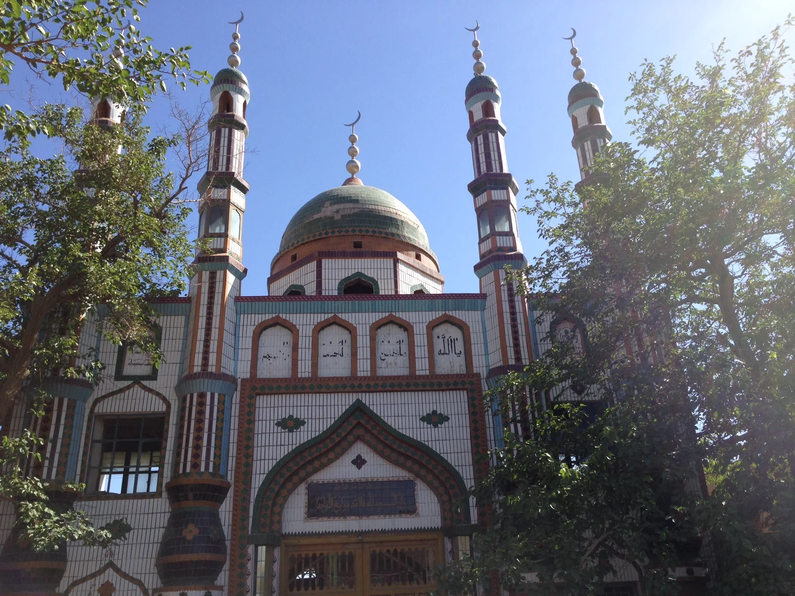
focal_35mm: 33
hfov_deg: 55.4
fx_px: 758
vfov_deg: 42.9
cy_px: 298
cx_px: 398
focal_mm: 4.12
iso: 50
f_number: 2.4
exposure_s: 1/1205
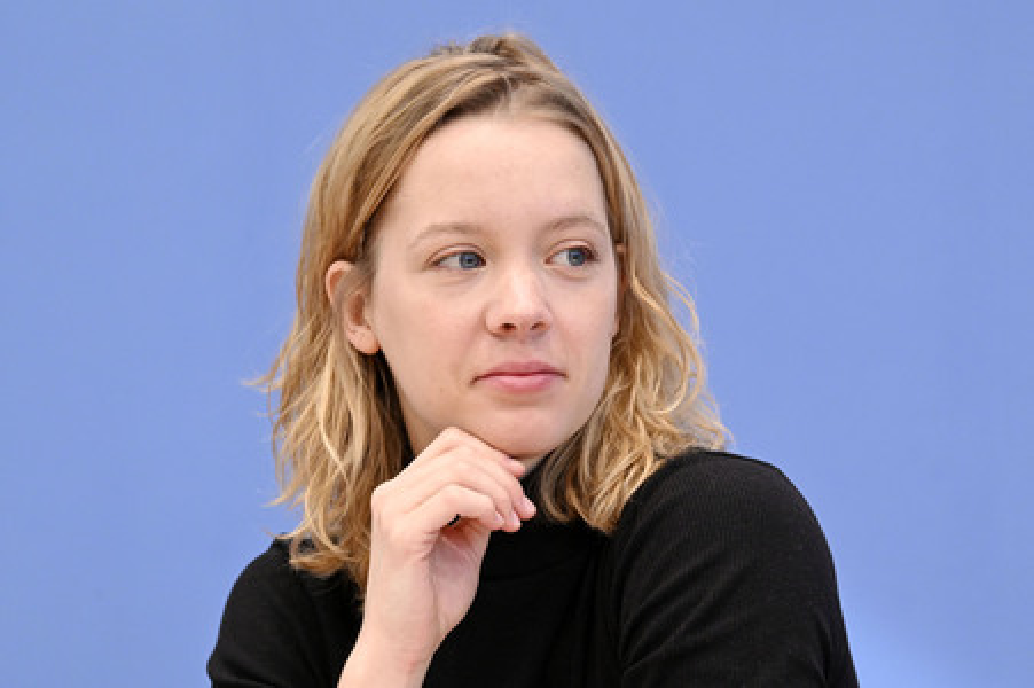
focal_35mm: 165
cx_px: 517
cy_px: 344
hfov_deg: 12.5
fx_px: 4736
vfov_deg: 8.3
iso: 5000
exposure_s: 1/400
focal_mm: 165
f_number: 7.1
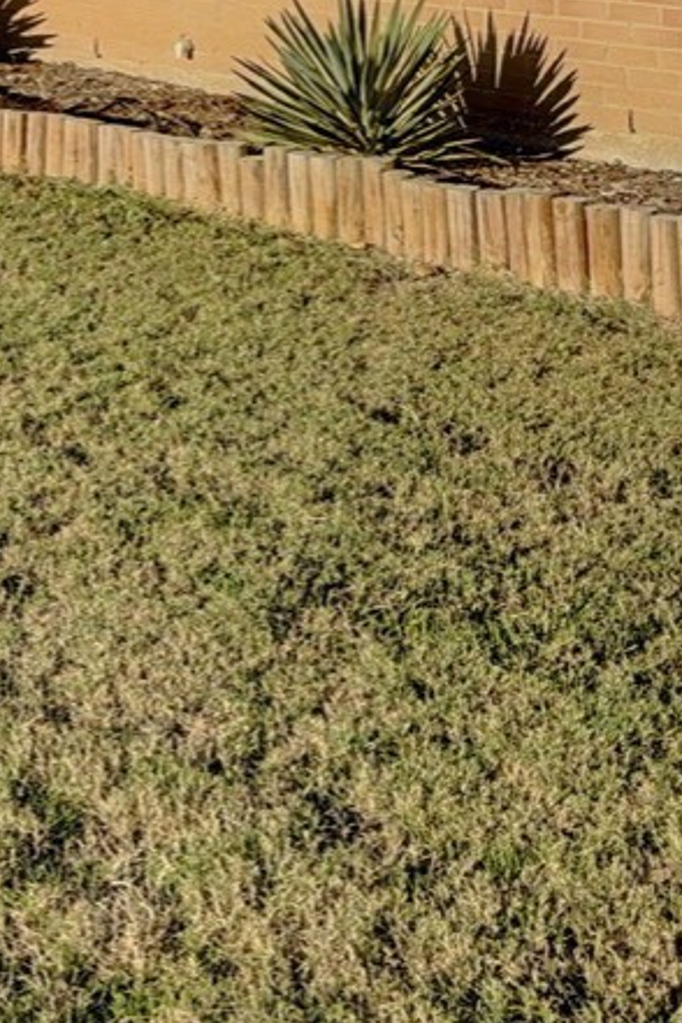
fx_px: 2472
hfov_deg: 15.6
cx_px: 116
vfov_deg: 21.5
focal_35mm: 87
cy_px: -239
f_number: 1.78
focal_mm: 6.76
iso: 80
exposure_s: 1/5348
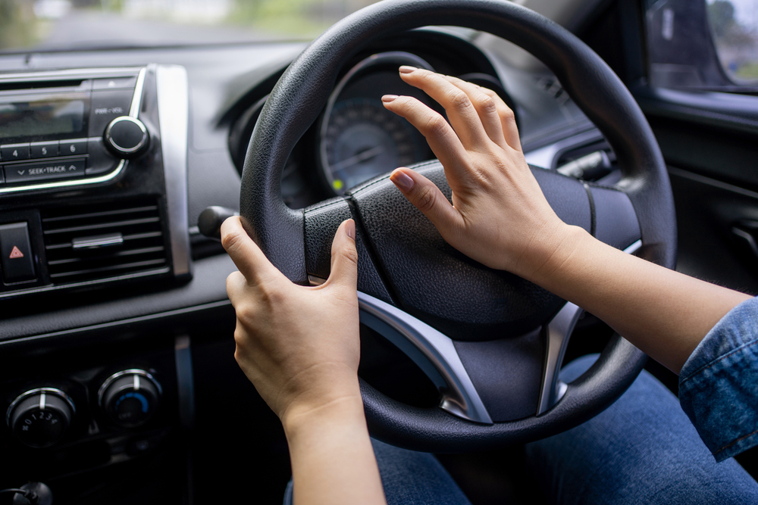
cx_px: 379
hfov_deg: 54.4
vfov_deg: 37.9
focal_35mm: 35
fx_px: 737
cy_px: 252
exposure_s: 1/100
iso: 100
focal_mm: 35
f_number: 2.2
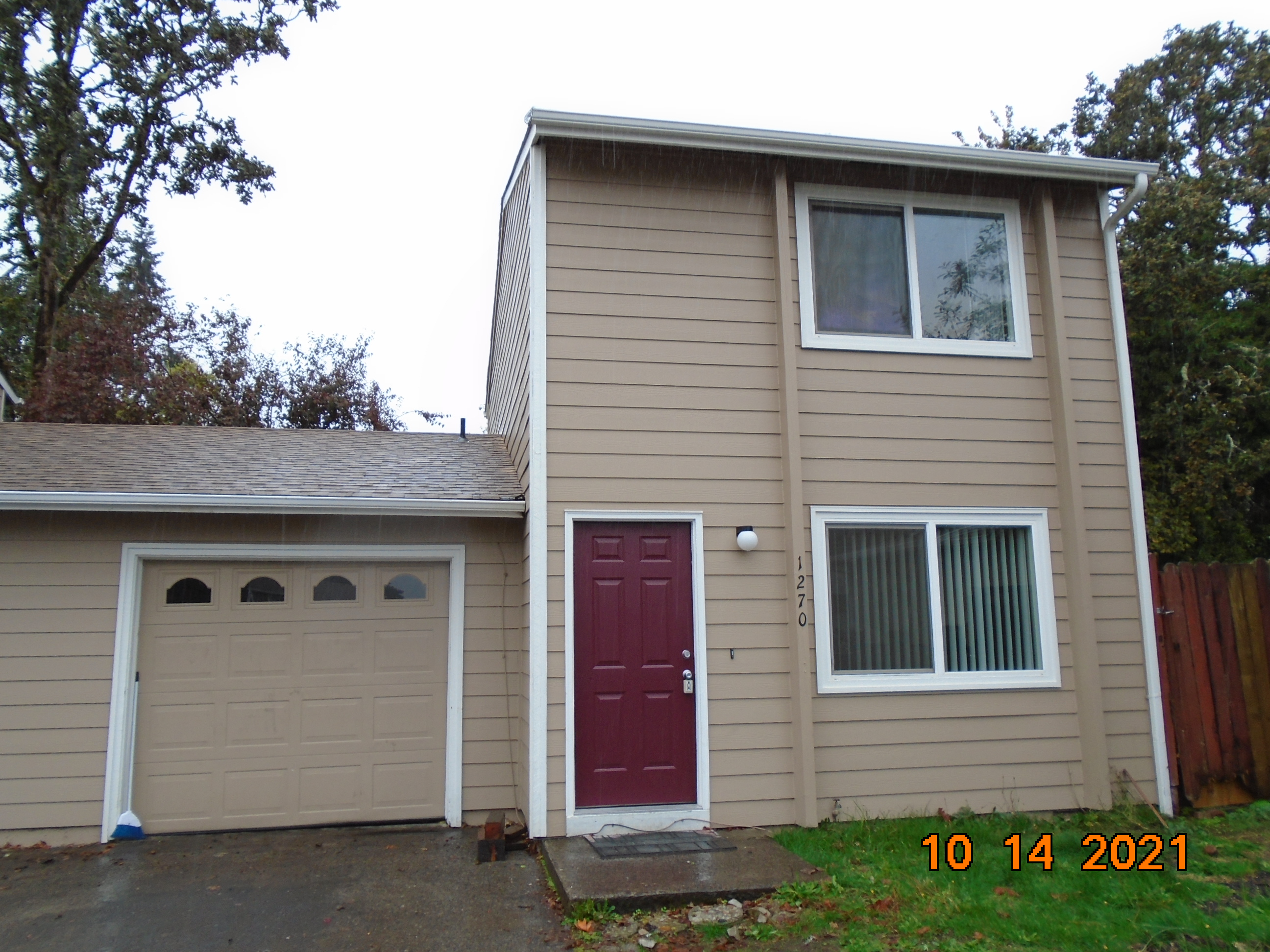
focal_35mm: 26
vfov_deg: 53.1
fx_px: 954
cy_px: 476
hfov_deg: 67.3
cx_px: 635
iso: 100
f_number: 3.2
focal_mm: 4.6
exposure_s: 1/100
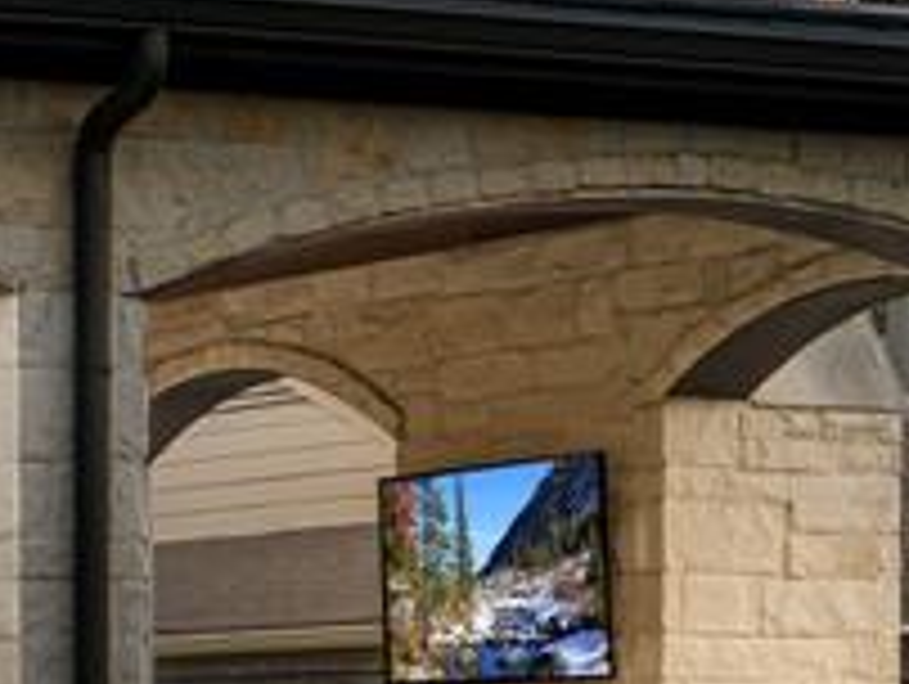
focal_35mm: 175
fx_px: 4601
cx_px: -742
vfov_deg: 8.4
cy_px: -76
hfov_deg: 10.6
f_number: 8
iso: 200
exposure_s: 1/10
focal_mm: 24
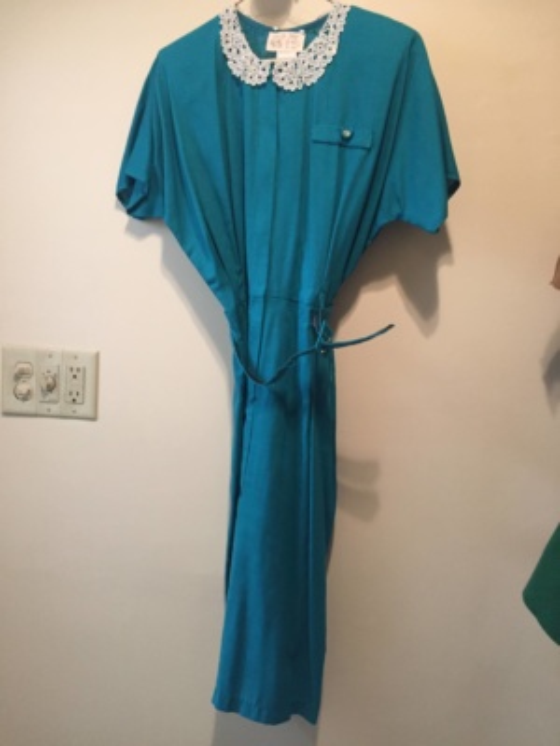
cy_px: 373
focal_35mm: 29
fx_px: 626
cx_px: 280
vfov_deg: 61.7
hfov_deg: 48.2
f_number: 2.2
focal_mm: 4.15
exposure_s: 1/30
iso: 200
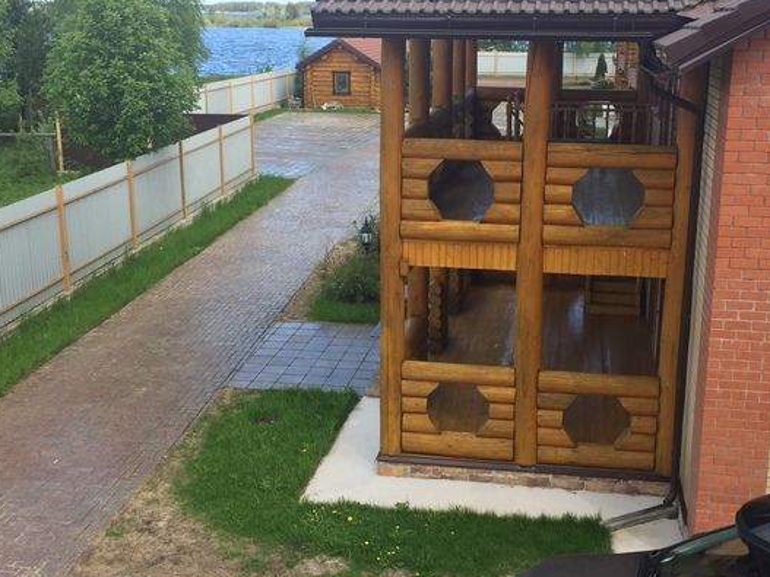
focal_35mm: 44
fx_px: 979
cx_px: 437
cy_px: 283
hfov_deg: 42.9
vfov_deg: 32.9
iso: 32
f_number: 2.2
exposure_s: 1/549
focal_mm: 4.15
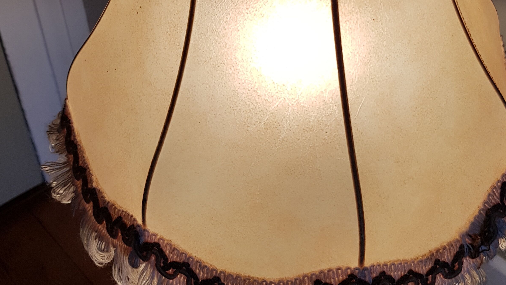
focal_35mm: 48
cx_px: 282
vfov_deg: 24.2
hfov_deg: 42.8
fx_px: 644
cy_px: 30
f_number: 1.7
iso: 40
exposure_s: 1/177
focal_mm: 4.2
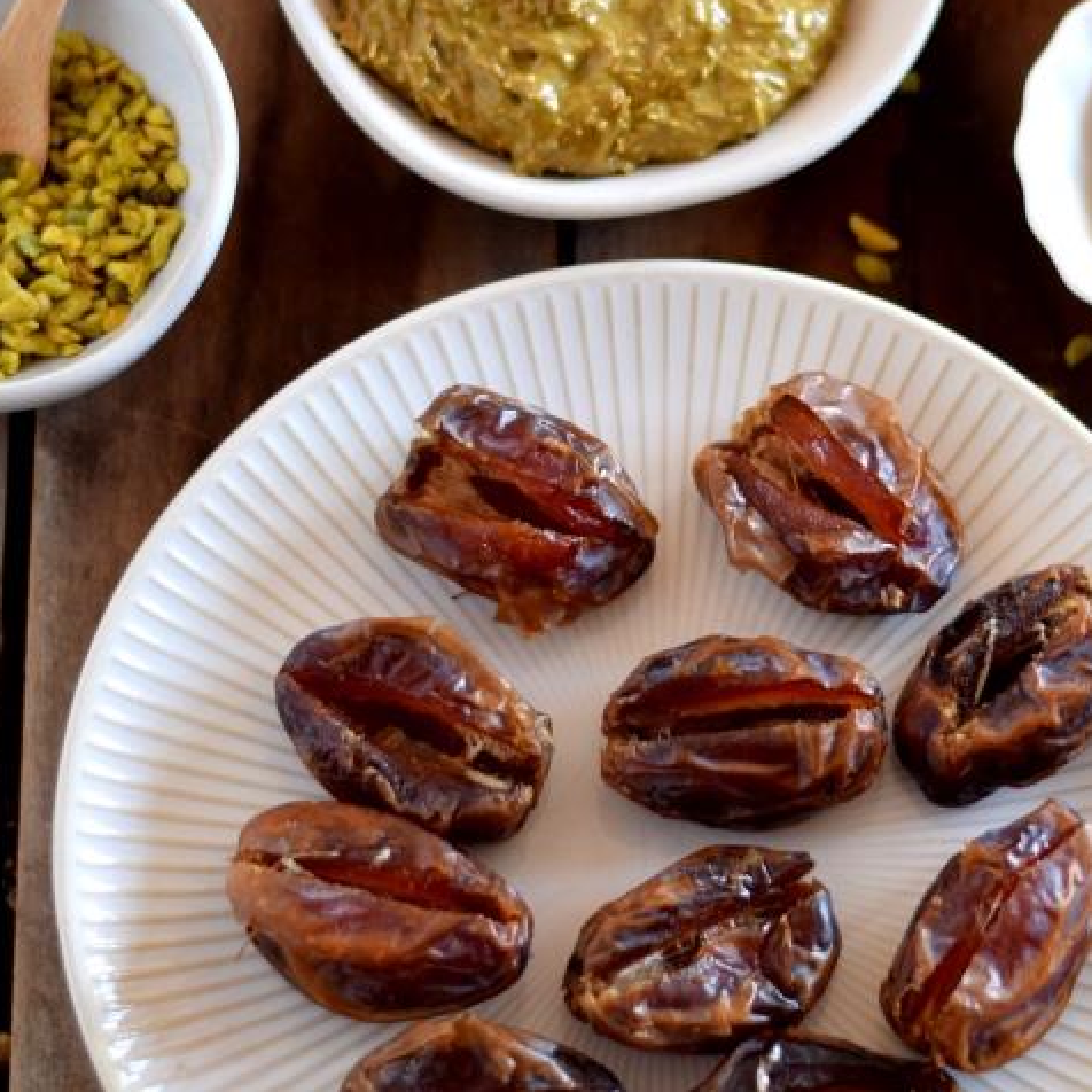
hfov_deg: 12.7
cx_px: 731
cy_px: 287
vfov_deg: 12.7
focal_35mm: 137
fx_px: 4890
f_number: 1.8
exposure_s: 1/250
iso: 200
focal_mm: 50
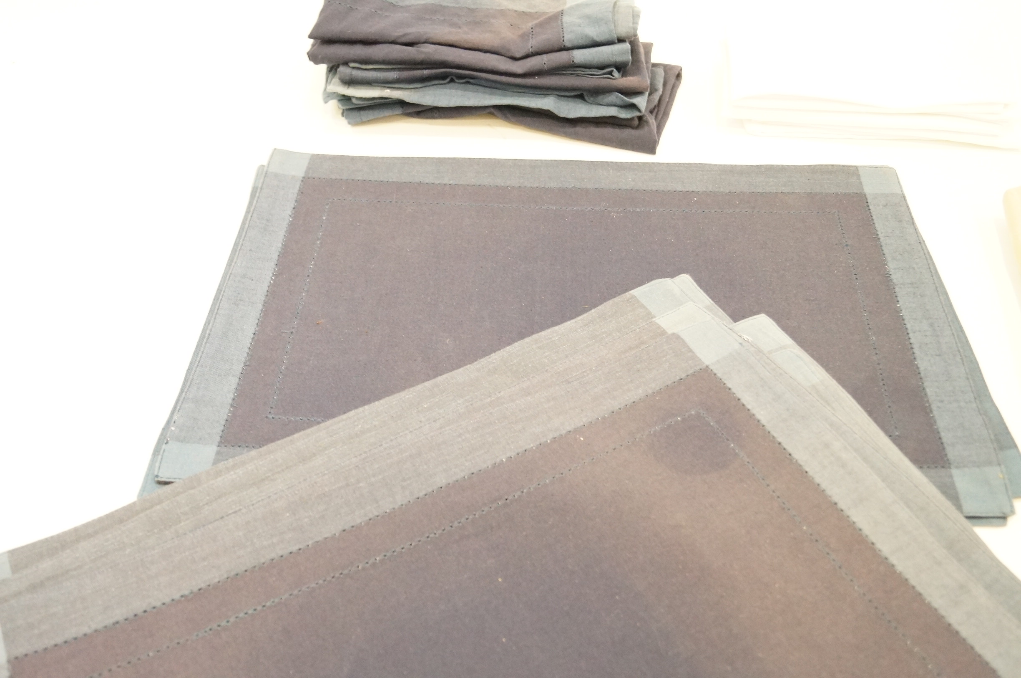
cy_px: 339
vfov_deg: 36.8
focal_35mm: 36
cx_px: 510
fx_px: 1019
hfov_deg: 53.2
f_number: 4
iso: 3200
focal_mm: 24
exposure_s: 1/25
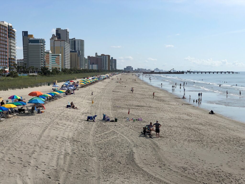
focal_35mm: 57
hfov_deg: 33.8
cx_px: 122
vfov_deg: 25.7
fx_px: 403
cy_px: 92
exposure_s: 1/1675
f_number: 2.8
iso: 20
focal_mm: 6.6
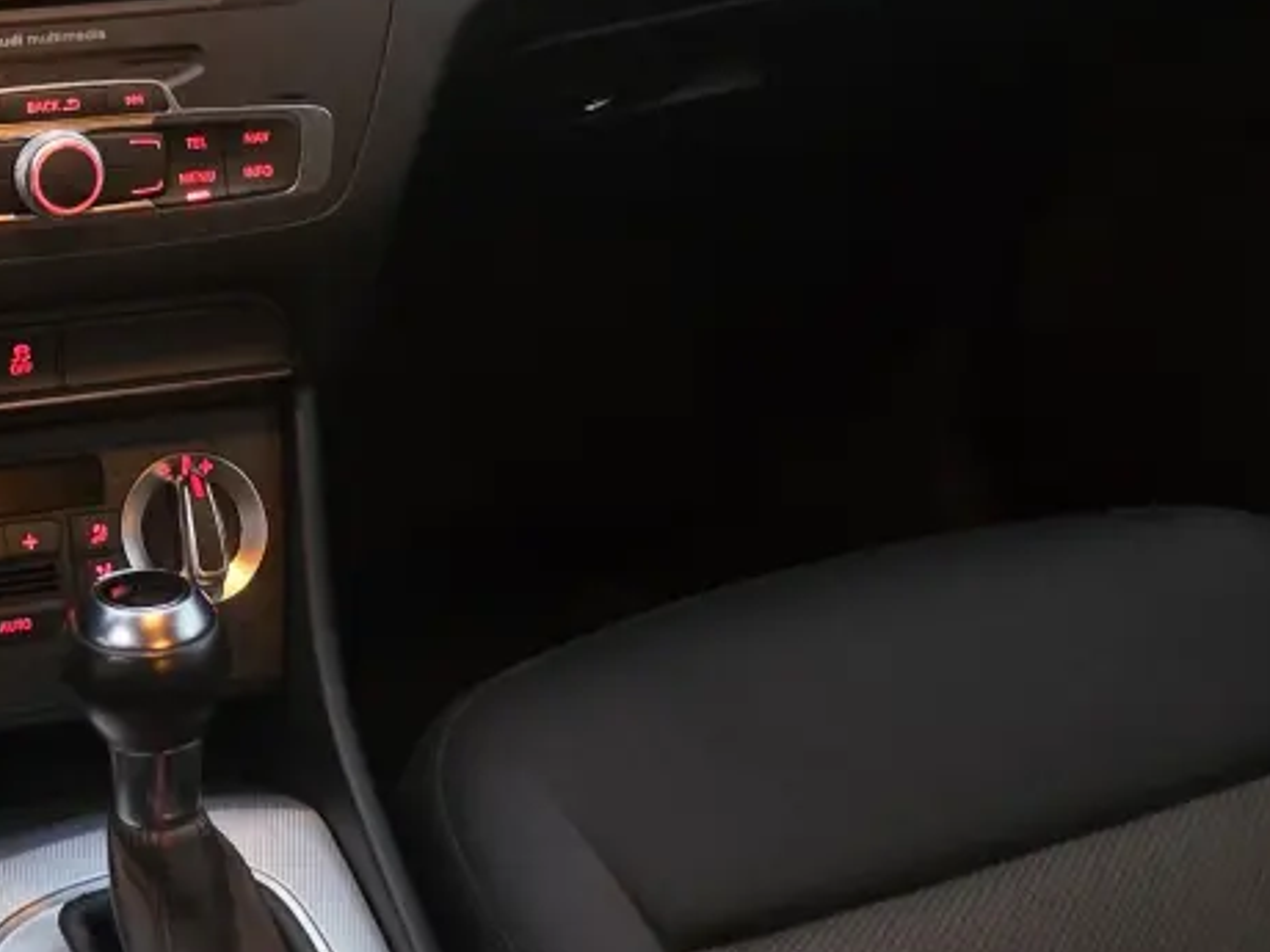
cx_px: -36
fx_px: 2642
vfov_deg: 20.2
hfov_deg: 25.5
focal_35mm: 72
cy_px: 185
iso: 1600
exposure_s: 1/25
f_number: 1.7
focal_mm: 6.3
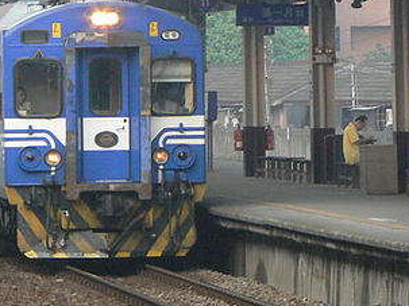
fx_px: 5055
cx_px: 128
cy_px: 92
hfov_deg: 4.6
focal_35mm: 428
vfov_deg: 3.5
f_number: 5.6
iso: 400
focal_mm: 35.9
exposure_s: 1/125
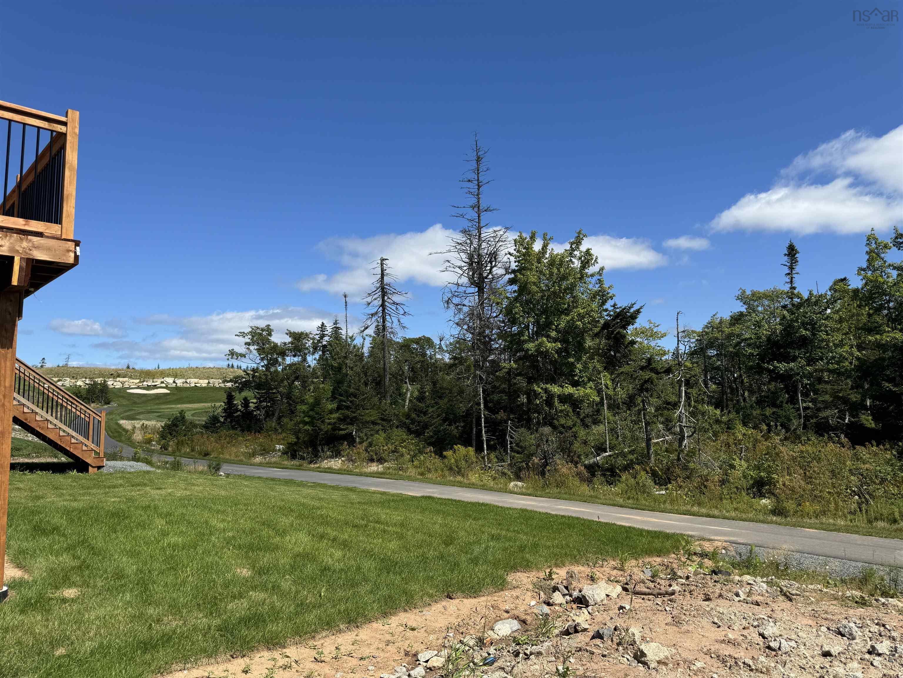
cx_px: 452
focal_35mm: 24
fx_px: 626
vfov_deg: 56.8
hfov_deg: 71.6
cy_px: 339
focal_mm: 6.76
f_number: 1.78
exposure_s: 1/4950
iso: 80
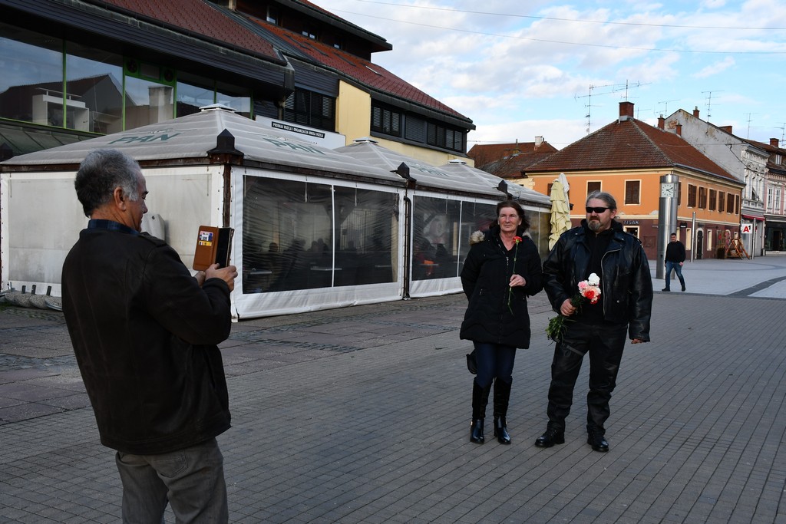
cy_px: 262
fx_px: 742
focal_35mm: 34
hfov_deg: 55.8
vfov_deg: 38.9
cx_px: 393
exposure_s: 1/250
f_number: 7.1
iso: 200
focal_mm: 23
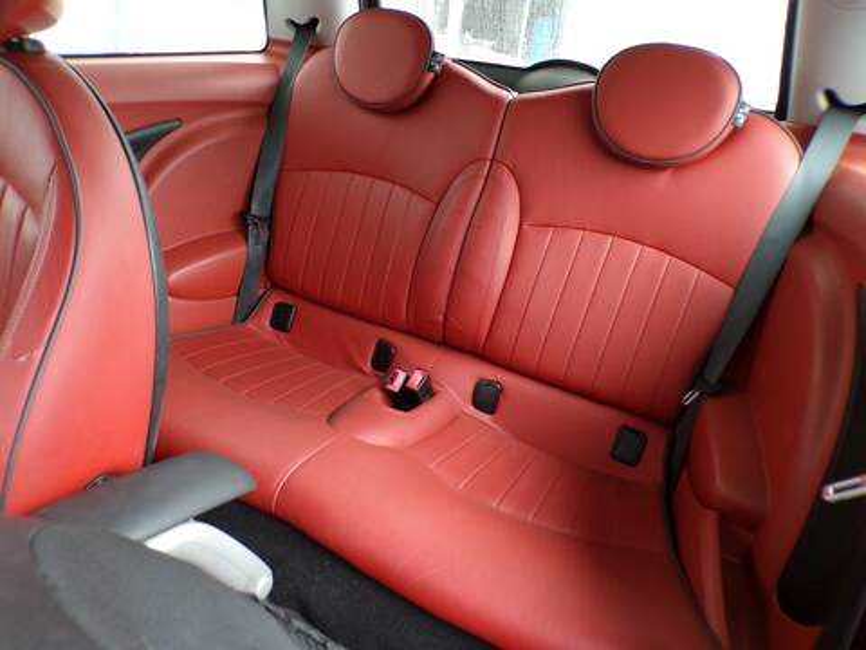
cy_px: 325
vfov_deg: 56.8
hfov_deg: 71.6
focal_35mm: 24
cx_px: 433
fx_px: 600
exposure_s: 1/34
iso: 131
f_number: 3
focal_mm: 4.3
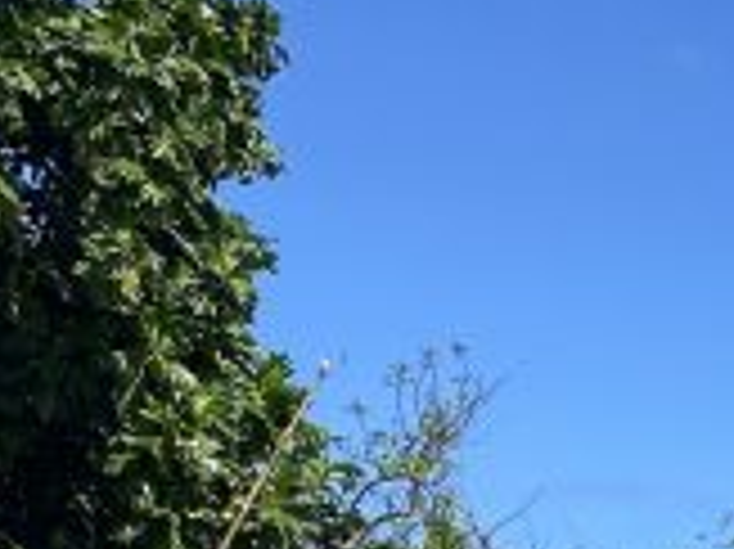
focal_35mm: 128
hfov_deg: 13.6
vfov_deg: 10.5
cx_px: 1360
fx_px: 2712
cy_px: 1134
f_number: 1.8
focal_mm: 4.25
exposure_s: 1/3731
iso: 32
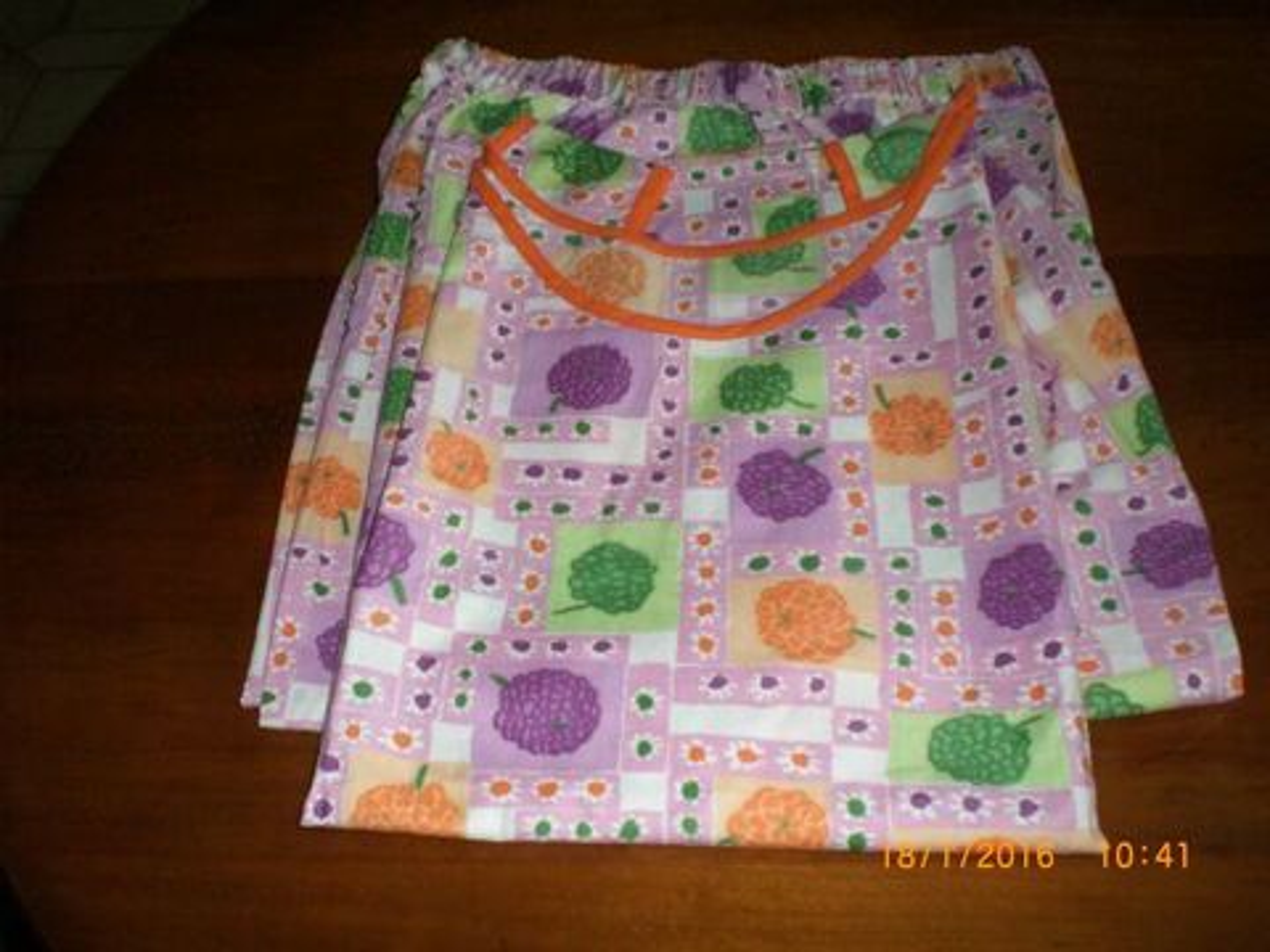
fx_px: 1394
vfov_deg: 37.7
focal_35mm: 38
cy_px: 476
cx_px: 635
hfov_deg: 49.0
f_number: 3.1
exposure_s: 1/60
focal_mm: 6.3
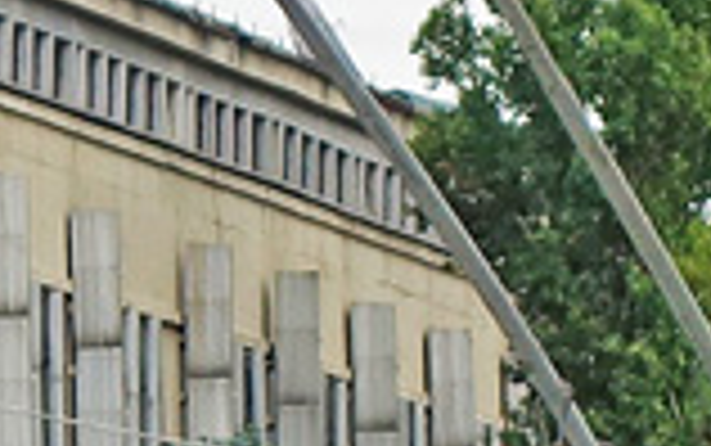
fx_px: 10975
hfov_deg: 3.7
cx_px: 212
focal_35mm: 566
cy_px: 847
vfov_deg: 2.3
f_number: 4.5
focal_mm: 27.22
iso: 125
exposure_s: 1/500
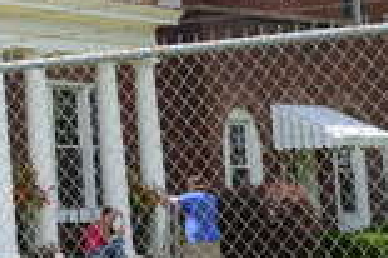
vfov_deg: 5.5
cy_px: -93
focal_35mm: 247
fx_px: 2659
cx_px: -461
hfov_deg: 7.9
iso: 250
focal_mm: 32
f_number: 5.6
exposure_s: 1/640
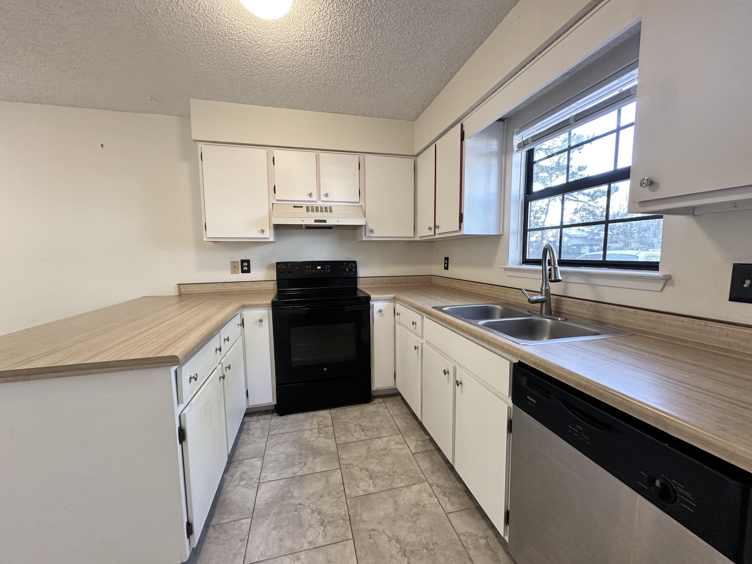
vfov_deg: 85.7
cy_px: 282
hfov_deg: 102.1
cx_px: 376
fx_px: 304
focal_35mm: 14
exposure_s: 1/60
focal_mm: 2.22
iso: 160
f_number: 2.2
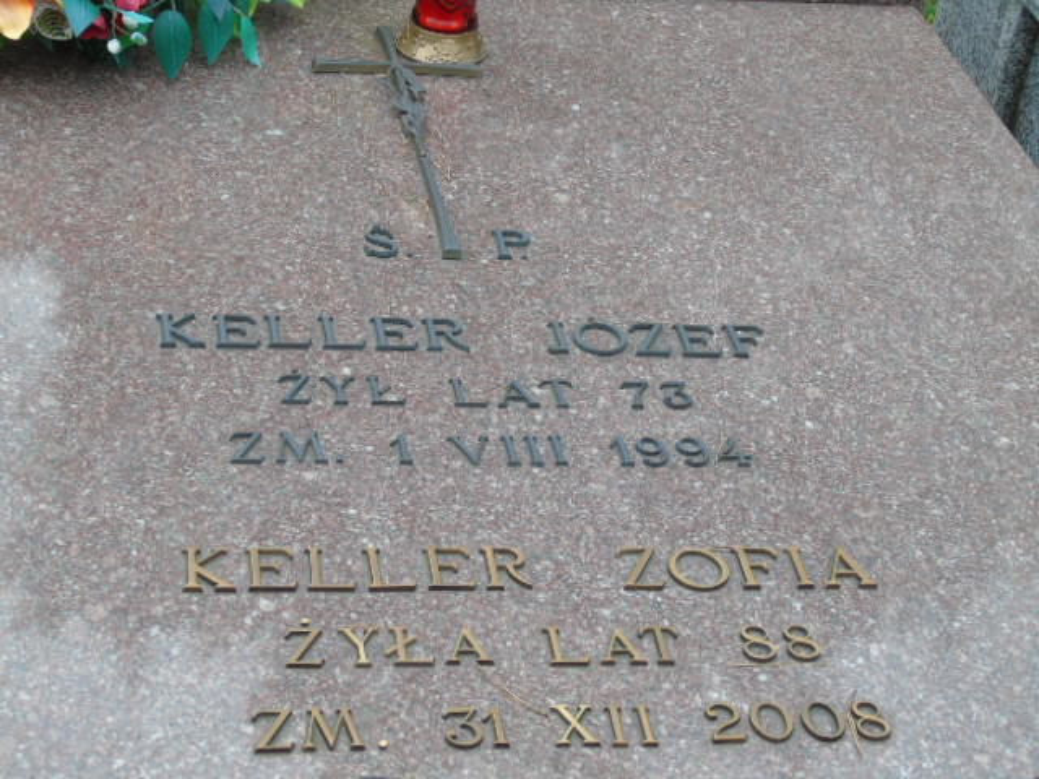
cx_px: 520
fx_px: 2131
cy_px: 390
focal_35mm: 71
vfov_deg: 20.7
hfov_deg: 27.4
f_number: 4.7
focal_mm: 13
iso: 80
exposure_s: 1/60
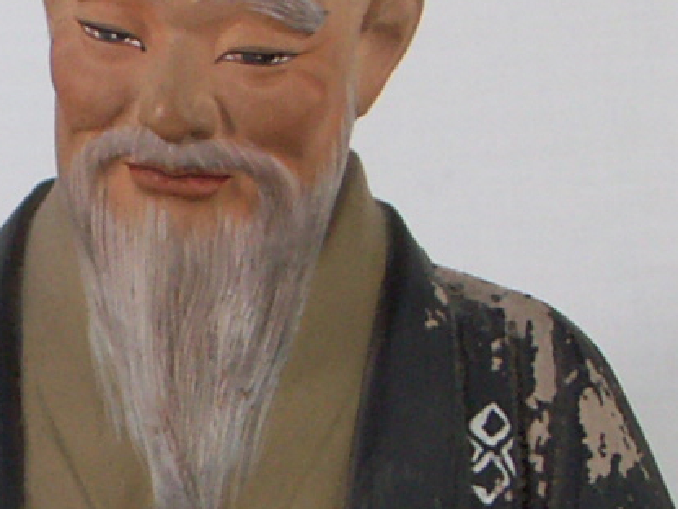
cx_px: -24
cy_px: 741
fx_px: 4407
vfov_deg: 6.5
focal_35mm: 225
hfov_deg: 8.7
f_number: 3.5
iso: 100
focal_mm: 11.46
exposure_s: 1/80
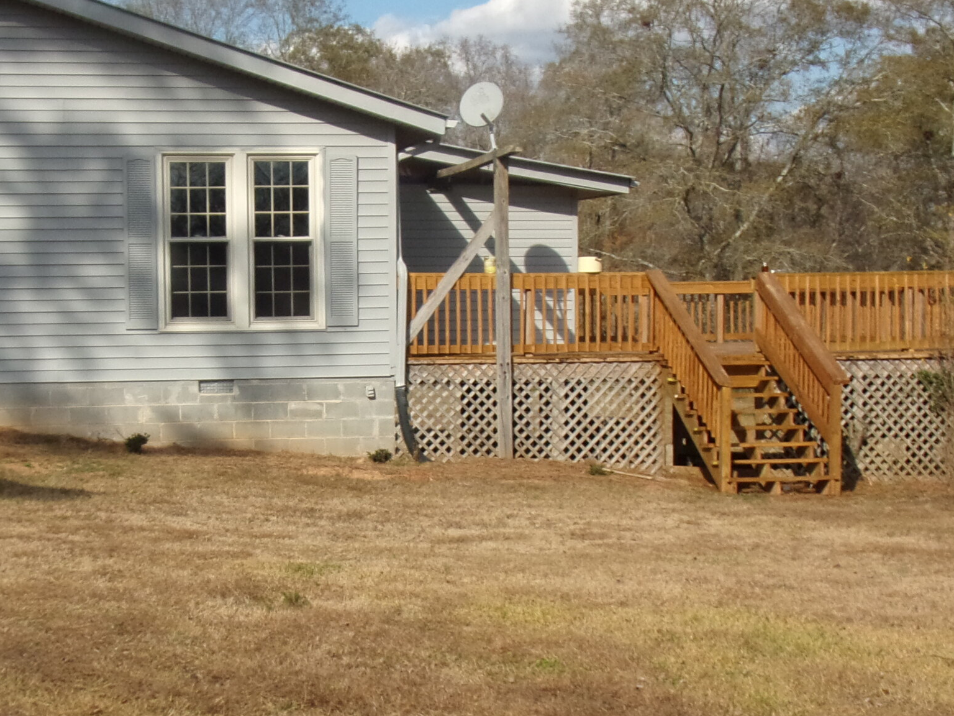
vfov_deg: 22.2
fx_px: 1819
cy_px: 413
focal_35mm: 66
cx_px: 276
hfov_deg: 29.1
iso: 80
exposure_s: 1/1100
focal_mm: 5.9
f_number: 3.7
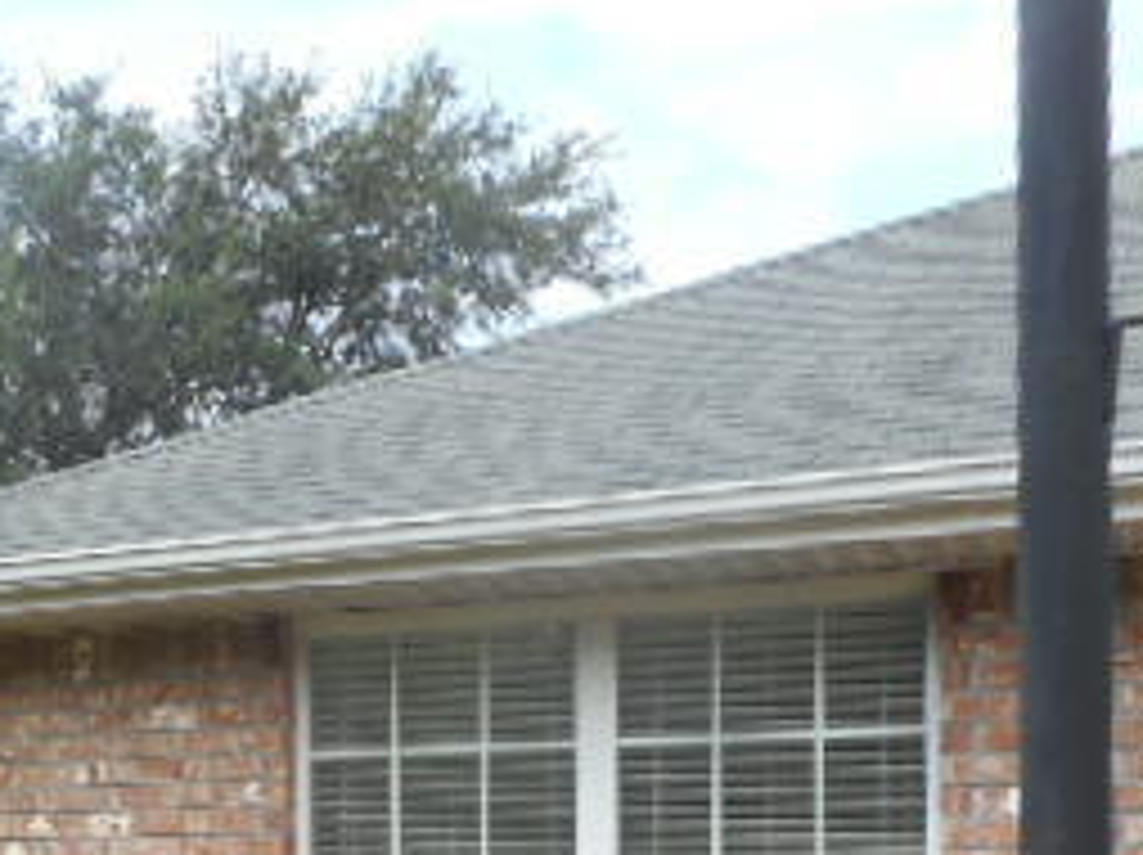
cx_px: 94
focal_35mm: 63
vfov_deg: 22.0
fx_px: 2078
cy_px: 932
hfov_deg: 29.4
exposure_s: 1/320
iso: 80
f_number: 3.7
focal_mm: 4.5
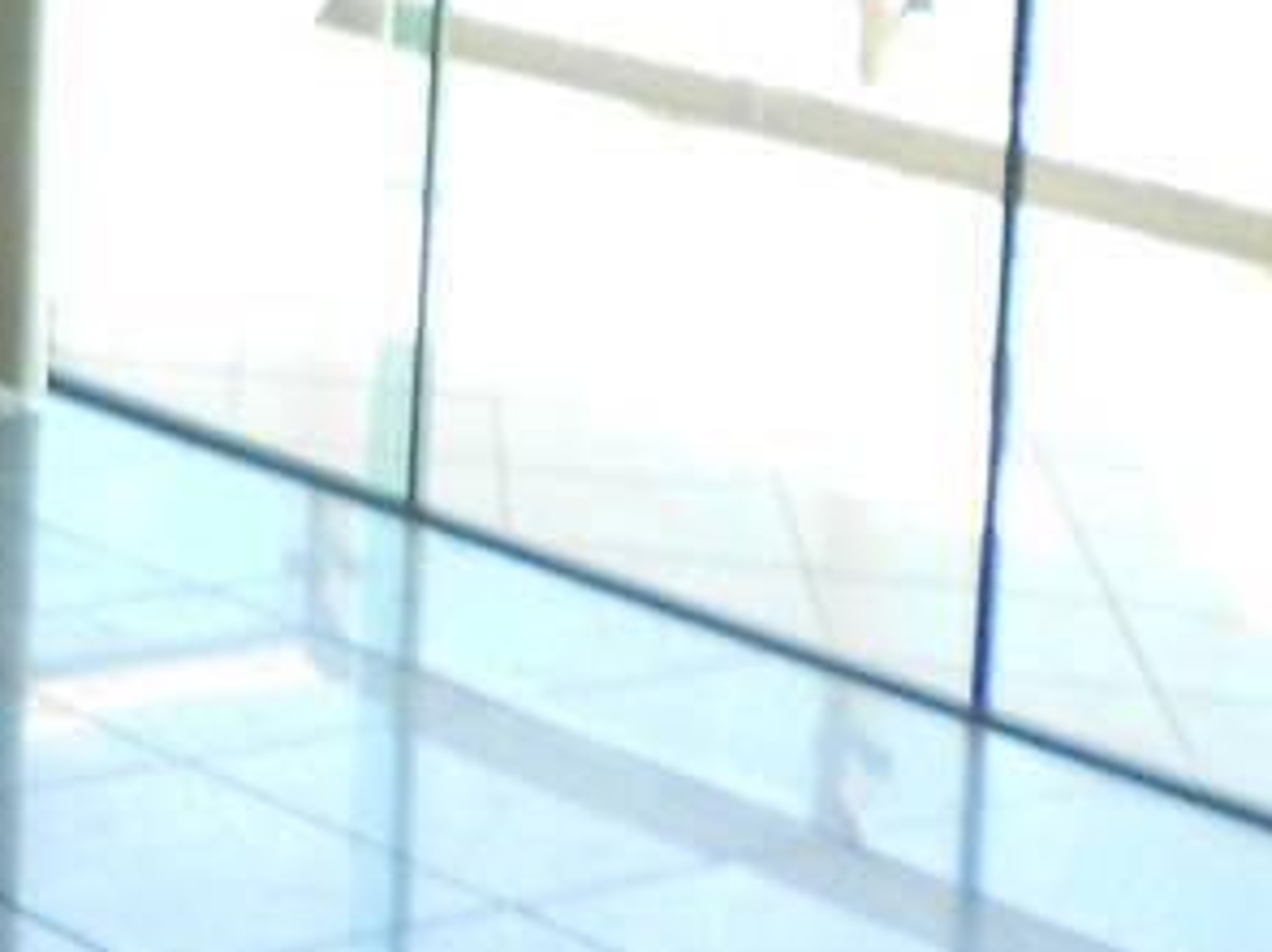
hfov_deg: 13.2
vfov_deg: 11.1
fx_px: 4665
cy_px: -551
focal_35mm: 127
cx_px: -1341
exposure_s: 1/30
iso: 125
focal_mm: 4.6
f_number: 3.2
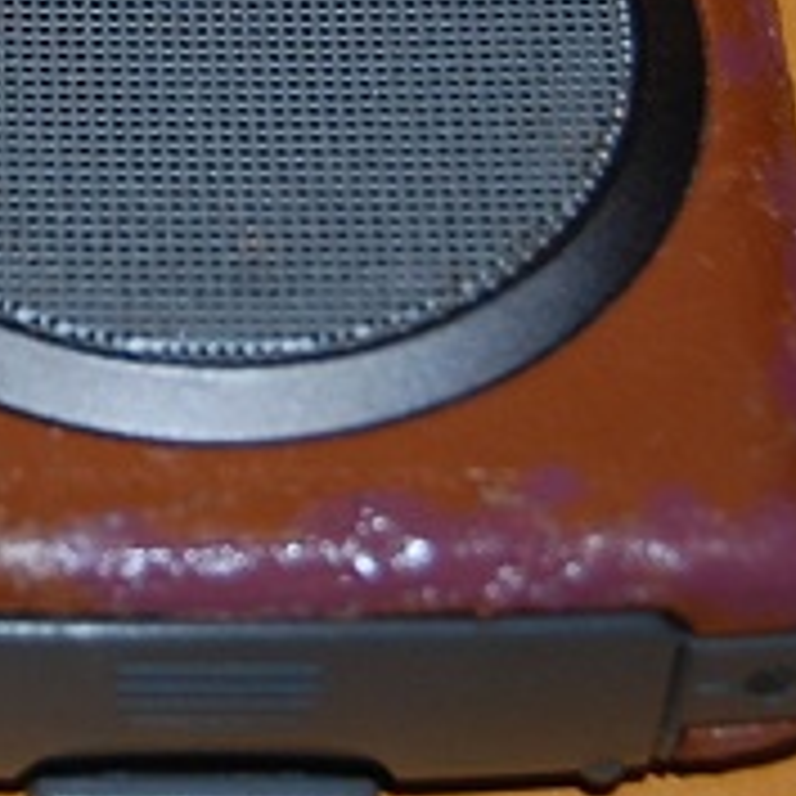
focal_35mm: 175
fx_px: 4553
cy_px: -16
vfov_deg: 9.9
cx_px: -243
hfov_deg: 9.8
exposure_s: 1/60
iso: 400
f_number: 5
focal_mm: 38
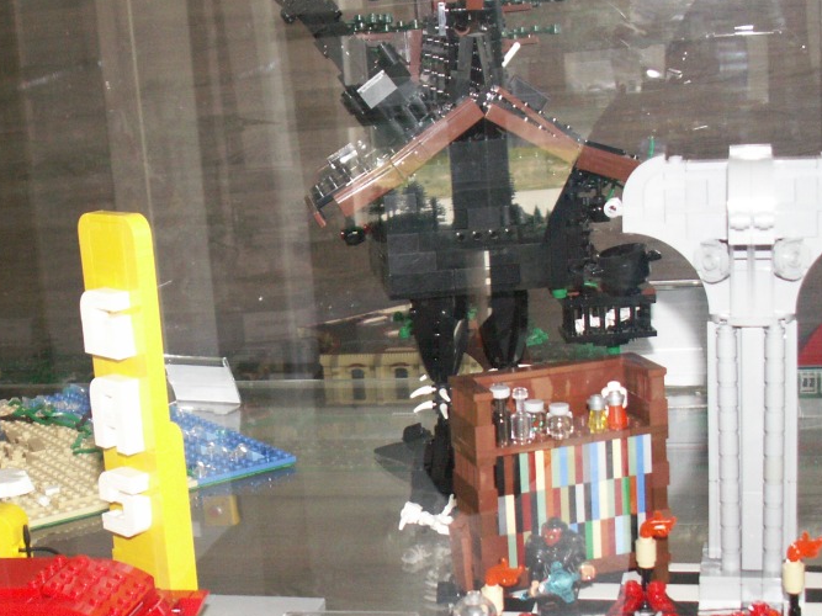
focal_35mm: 63
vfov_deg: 23.2
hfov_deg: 30.1
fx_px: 1496
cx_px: 176
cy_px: 370
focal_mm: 5.86
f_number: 2.8
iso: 160
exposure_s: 1/125
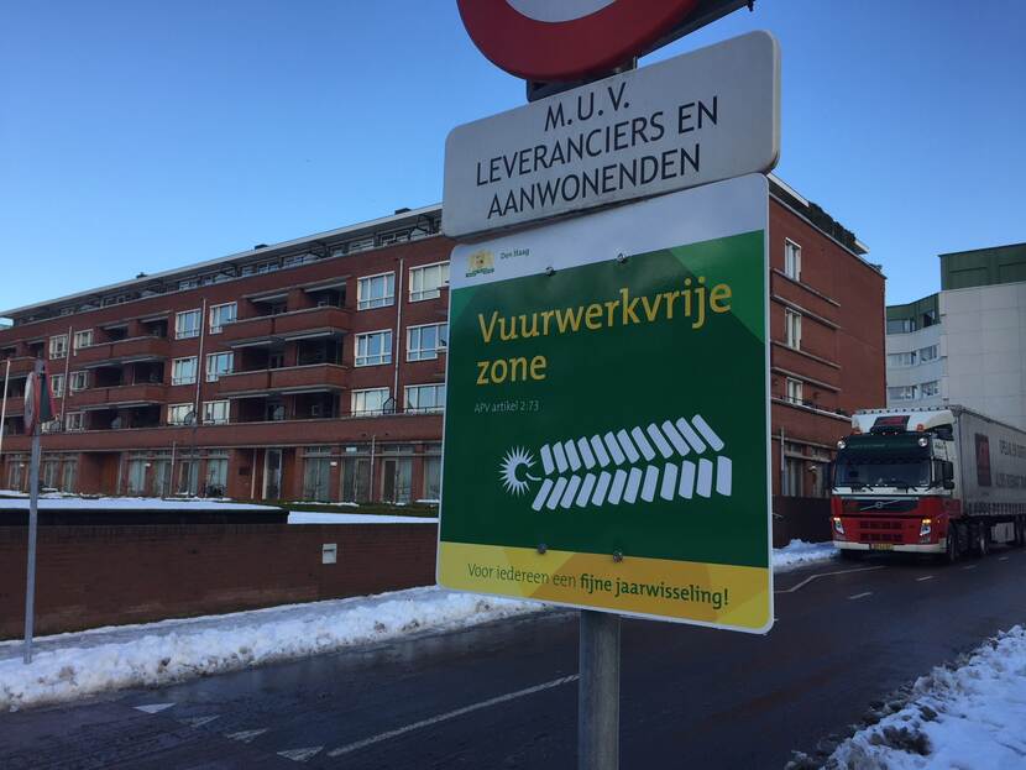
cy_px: 385
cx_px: 513
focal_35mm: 29
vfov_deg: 48.3
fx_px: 860
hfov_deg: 61.6
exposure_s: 1/599
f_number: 2.2
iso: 32
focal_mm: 4.15
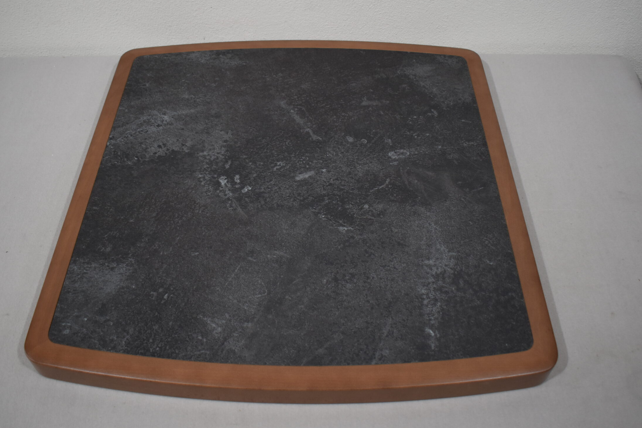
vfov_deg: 37.8
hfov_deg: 54.4
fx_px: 624
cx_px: 295
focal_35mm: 35
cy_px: 192
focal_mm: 20
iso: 560
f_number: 3.8
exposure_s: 1/250
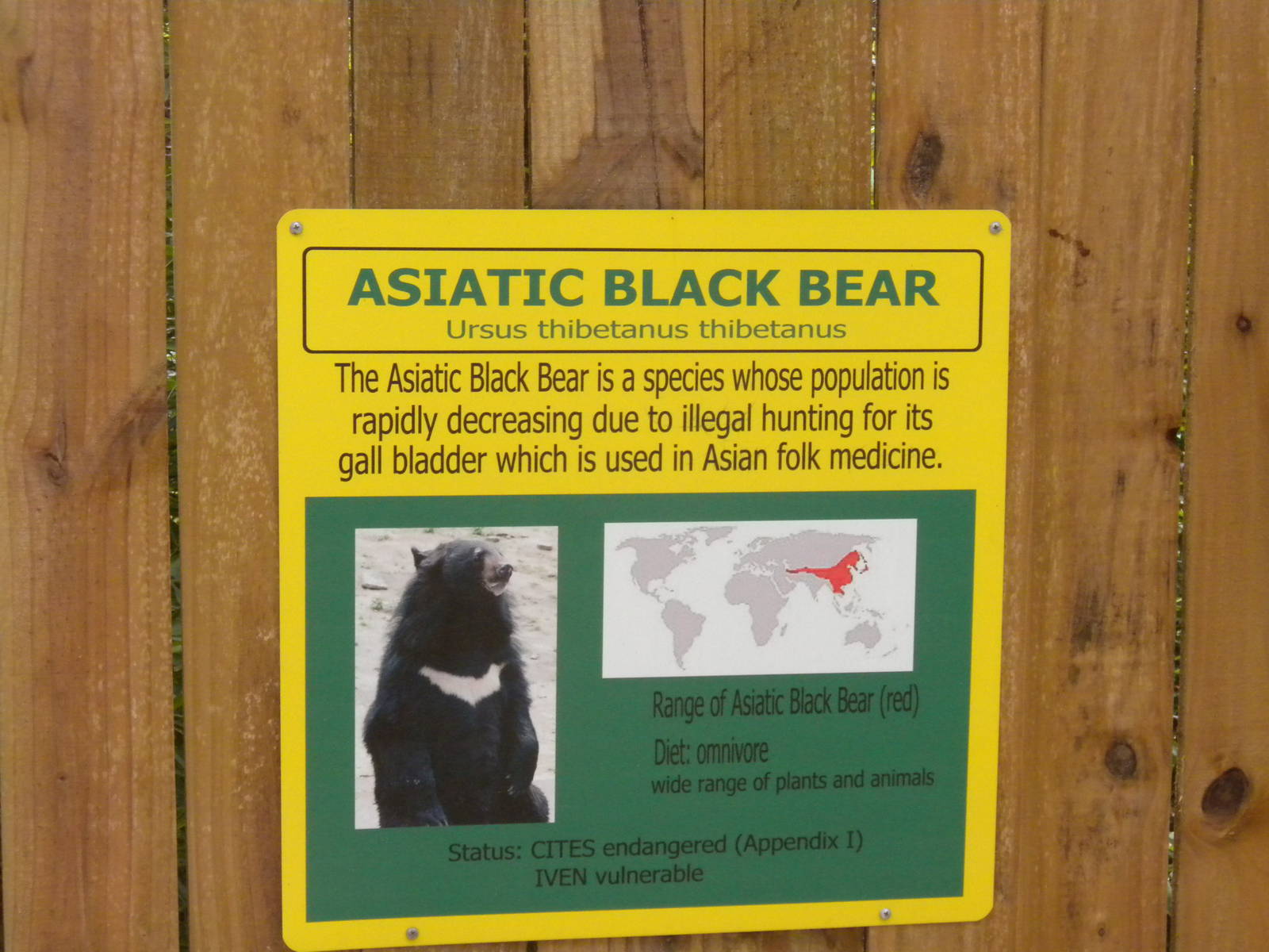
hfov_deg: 23.0
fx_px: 3116
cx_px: 634
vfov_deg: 17.4
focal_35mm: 85
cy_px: 476
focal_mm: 15
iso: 400
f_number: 5.1
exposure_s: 1/371
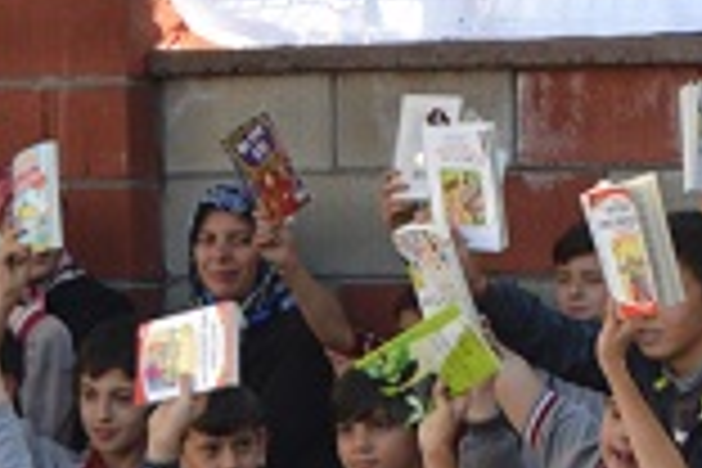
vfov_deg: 4.6
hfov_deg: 6.9
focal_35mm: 300
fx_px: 5854
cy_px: 362
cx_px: 576
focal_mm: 45
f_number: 5.6
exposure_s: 1/125
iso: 125
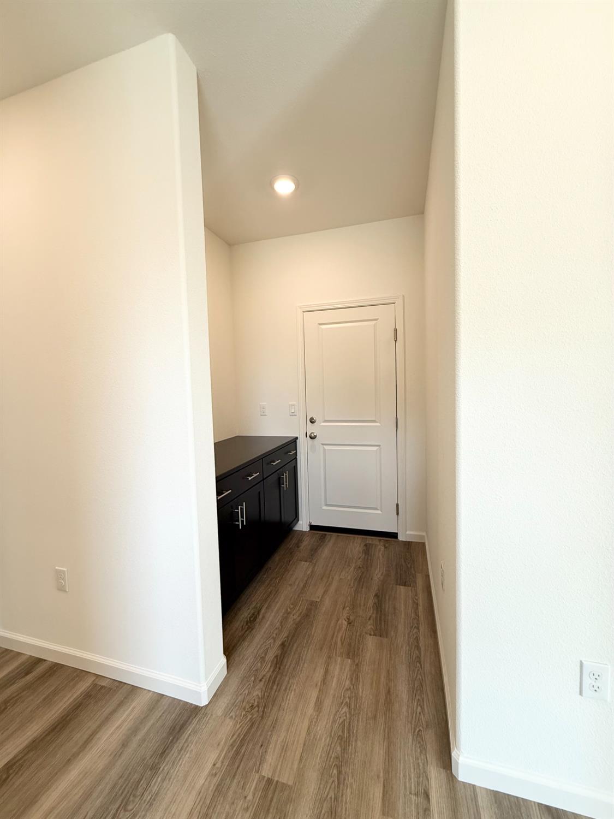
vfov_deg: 102.1
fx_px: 331
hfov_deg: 85.7
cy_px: 410
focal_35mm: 14
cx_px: 307
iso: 125
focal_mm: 2.22
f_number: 2.2
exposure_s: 1/120
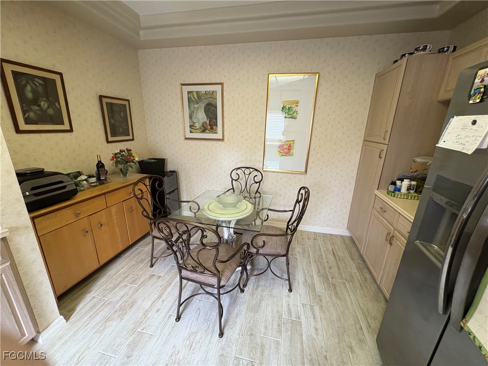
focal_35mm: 14
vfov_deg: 85.7
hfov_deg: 102.1
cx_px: 244
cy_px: 183
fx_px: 197
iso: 250
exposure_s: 1/60
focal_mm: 2.22
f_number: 2.2
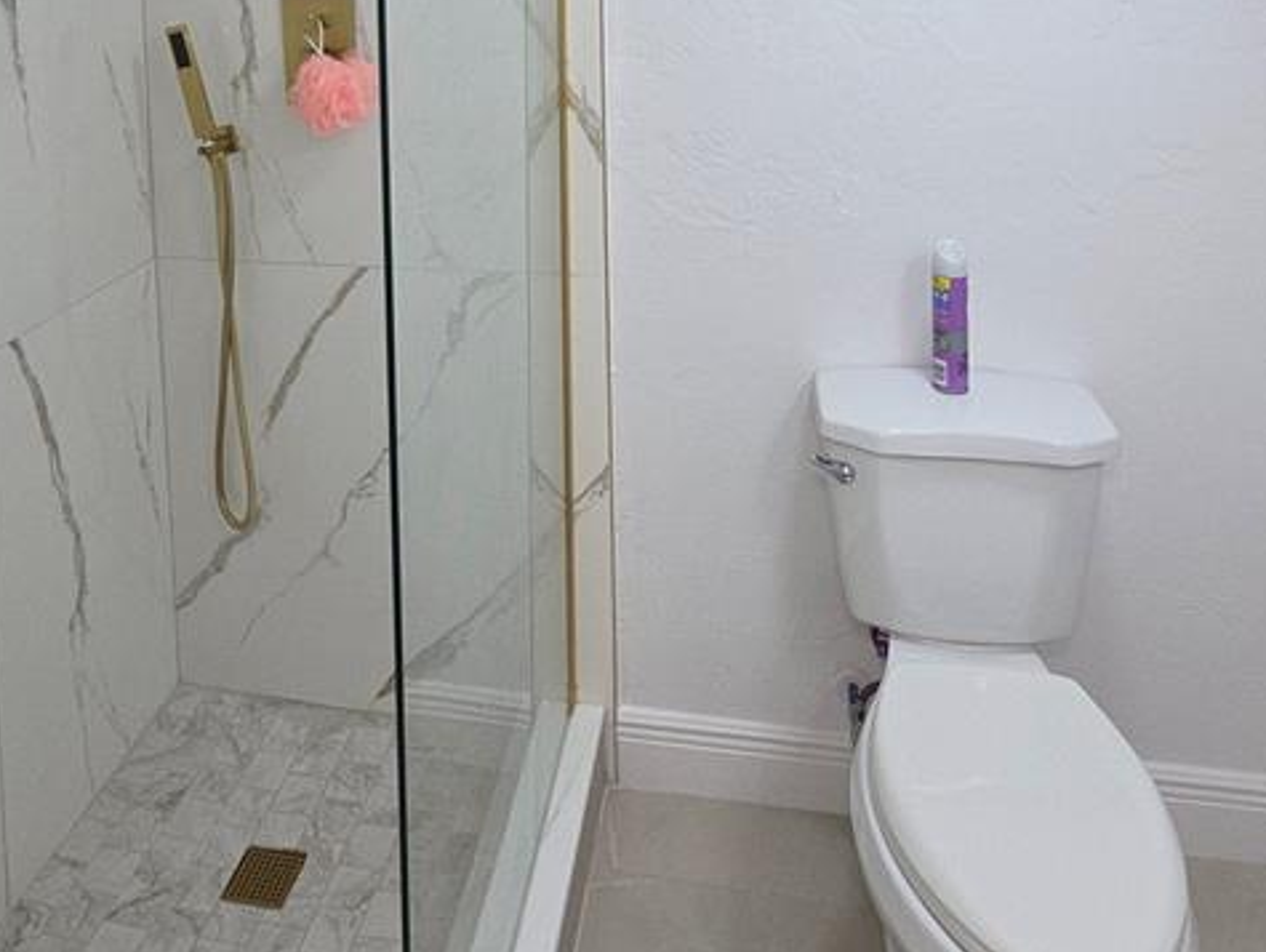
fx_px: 1025
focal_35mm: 28
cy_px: -21
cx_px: 560
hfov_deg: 63.2
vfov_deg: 42.3
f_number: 2.2
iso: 64
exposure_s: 1/60
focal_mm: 2.2
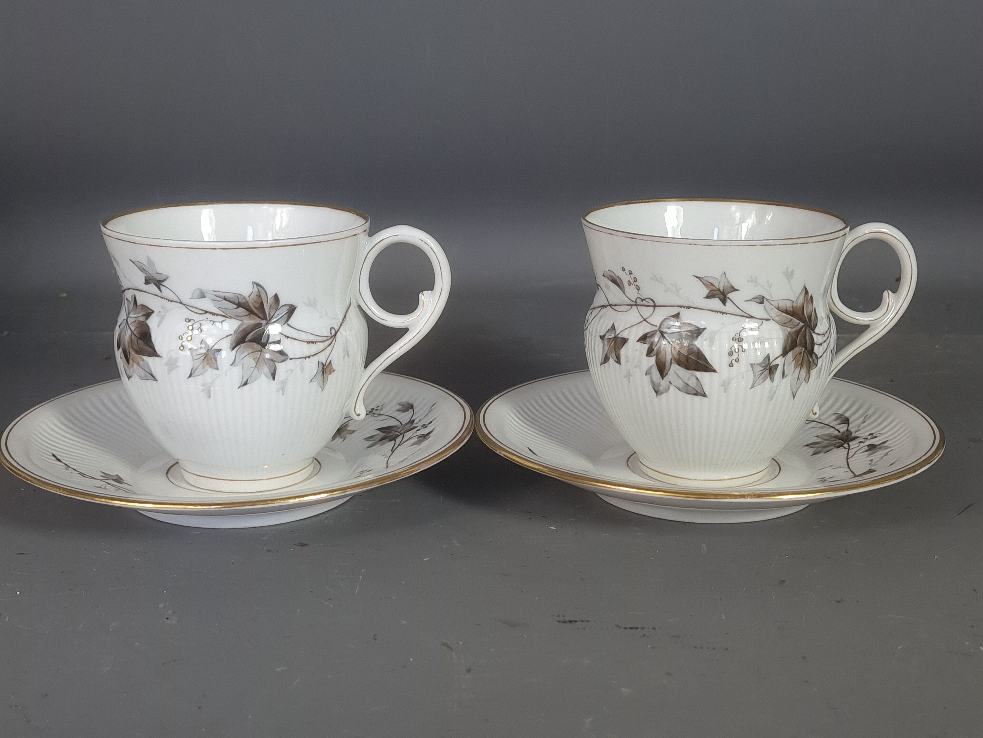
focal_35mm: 26
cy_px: 369
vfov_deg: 53.1
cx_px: 492
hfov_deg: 67.3
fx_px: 738
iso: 80
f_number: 1.8
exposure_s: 1/100
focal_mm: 5.4
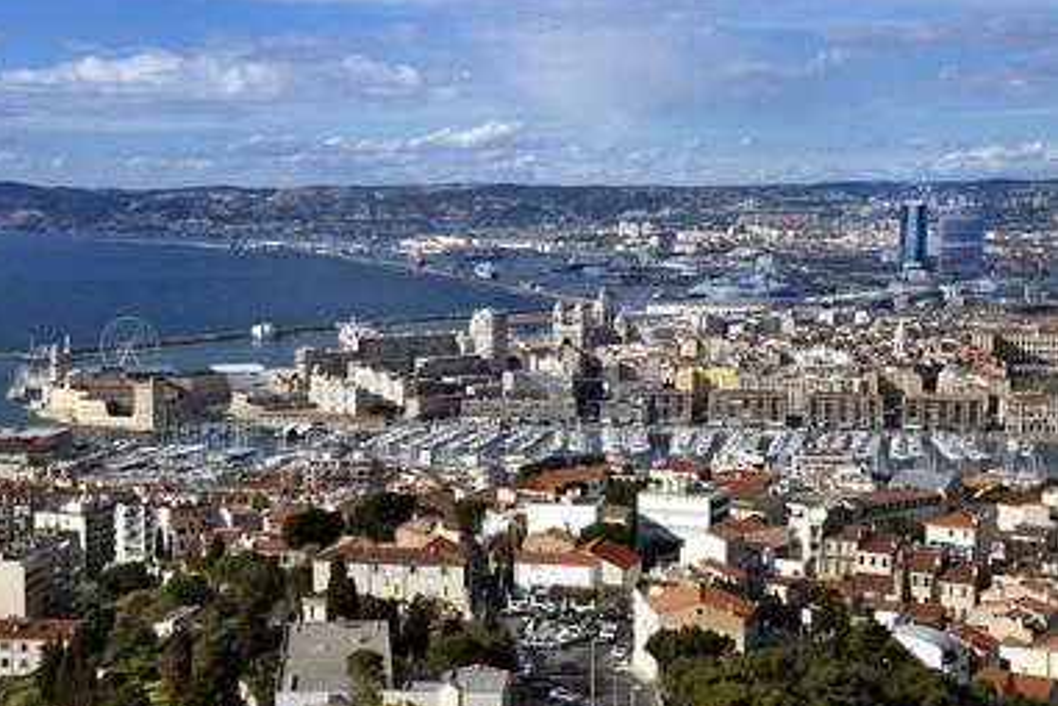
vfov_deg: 21.2
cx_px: 478
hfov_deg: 31.4
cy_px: 381
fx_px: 1881
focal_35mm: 64
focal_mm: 58
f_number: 13
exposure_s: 1/320
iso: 200
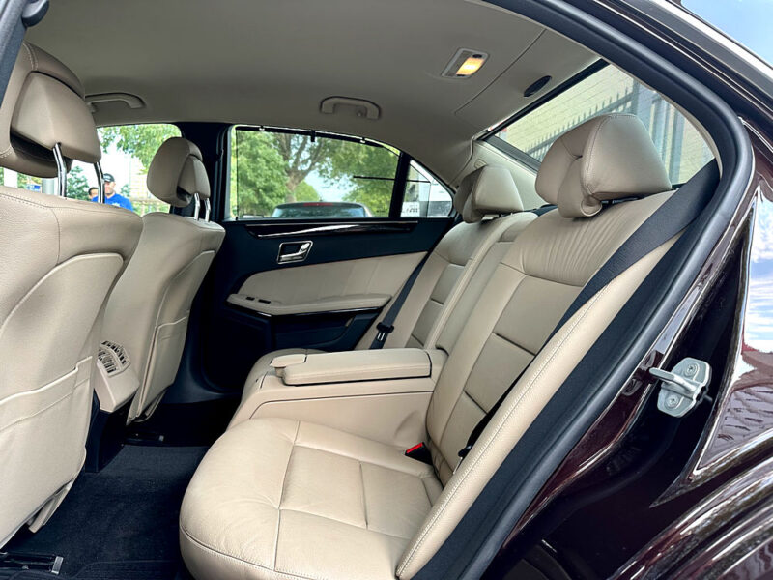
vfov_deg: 56.8
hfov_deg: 71.6
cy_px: 290
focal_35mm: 24
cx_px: 386
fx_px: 536
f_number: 1.78
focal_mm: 6.86
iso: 80
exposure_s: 1/121
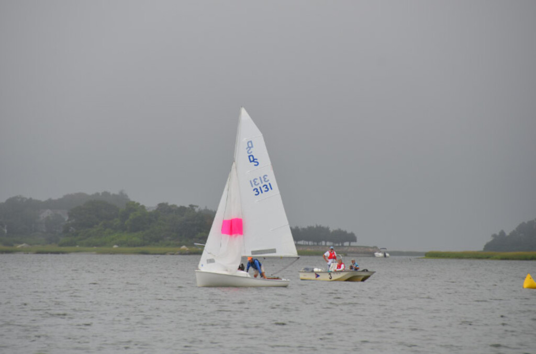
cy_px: 177
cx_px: 268
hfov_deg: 6.9
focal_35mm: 300
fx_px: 4455
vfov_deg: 4.6
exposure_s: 1/800
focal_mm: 200
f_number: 7.1
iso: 200
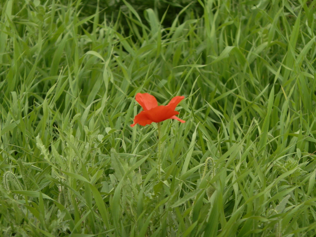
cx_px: 158
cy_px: 118
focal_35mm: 504
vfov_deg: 3.0
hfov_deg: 3.9
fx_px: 4601
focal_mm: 90
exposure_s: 1/250
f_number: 4.4
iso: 125
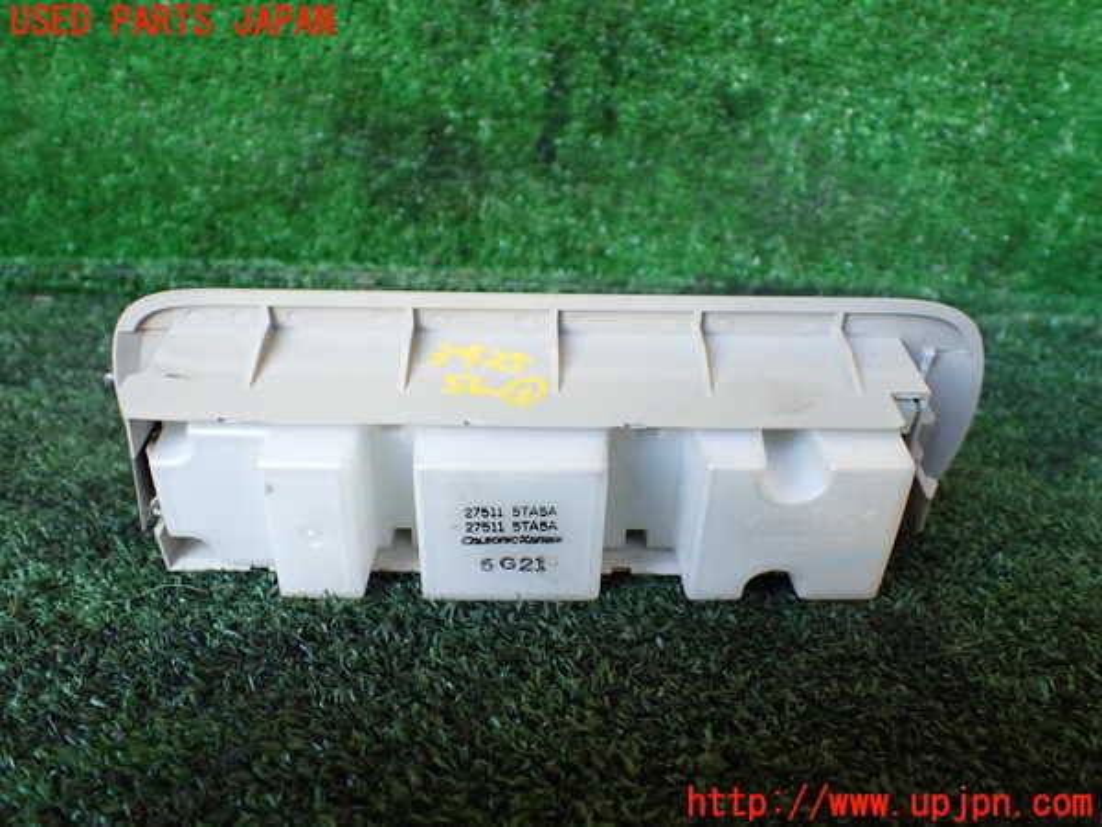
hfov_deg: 60.0
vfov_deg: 46.8
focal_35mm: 30
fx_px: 955
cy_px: 414
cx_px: 551
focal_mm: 5.4
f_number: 2.3
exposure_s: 1/125
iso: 500
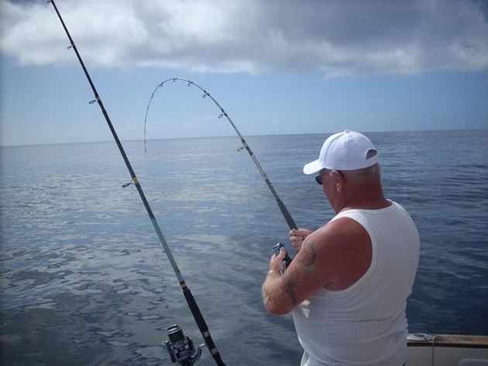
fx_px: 521
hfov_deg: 50.2
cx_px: 244
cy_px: 183
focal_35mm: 37
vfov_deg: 38.6
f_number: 5.6
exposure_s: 1/546
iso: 64
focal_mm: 6.2
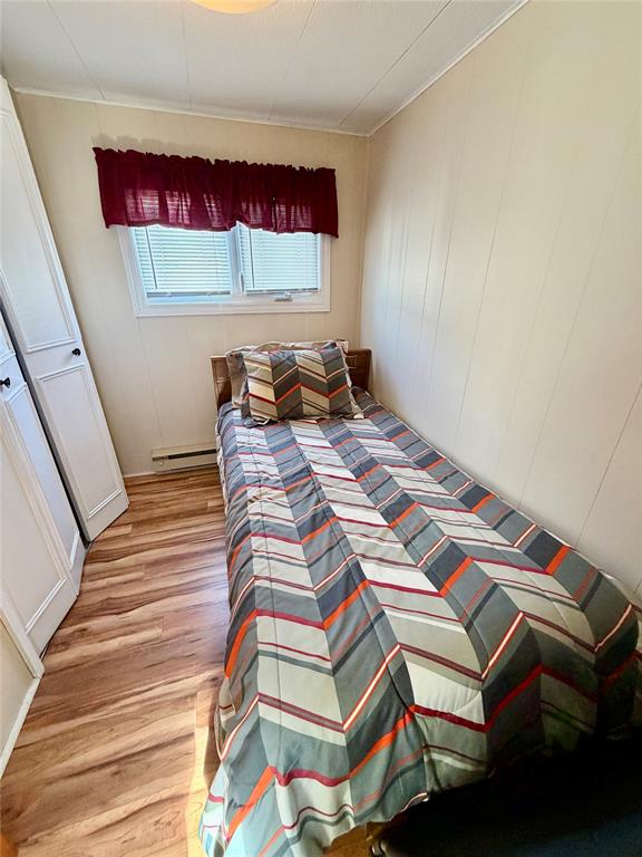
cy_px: 428
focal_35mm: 14
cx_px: 321
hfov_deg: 85.7
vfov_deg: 102.1
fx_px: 346
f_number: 2.2
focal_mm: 2.22
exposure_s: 1/60
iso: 250
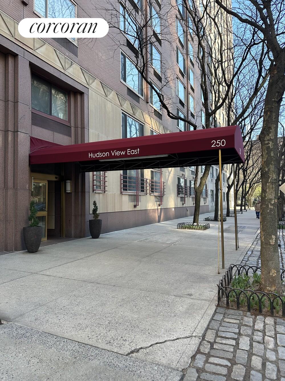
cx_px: 142
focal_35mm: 24
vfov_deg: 71.6
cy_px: 190
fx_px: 263
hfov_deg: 56.8
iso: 80
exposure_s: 1/345
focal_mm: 6.86
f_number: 1.78
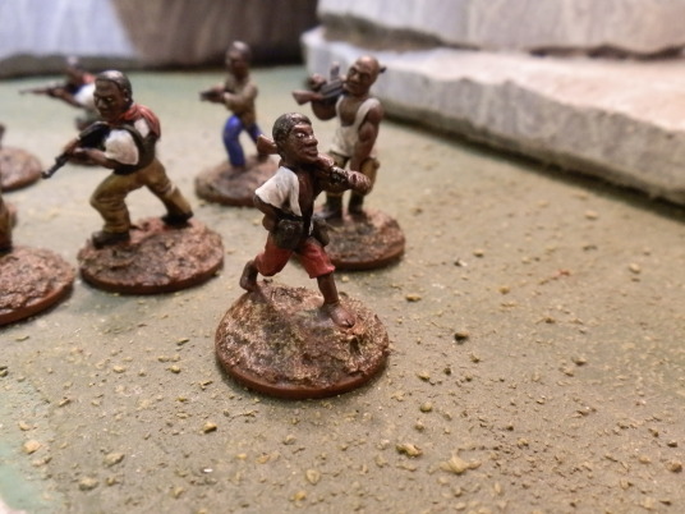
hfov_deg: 63.4
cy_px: 257
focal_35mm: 28
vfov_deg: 49.7
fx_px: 554
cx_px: 342
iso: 400
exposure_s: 1/30
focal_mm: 5
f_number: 3.1
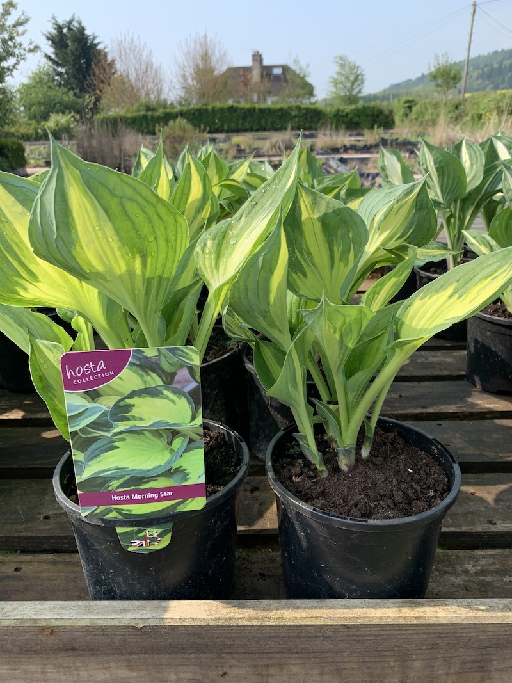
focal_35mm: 26
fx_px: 513
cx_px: 256
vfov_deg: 67.3
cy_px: 342
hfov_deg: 53.1
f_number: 1.8
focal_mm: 4.25
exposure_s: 1/911
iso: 25
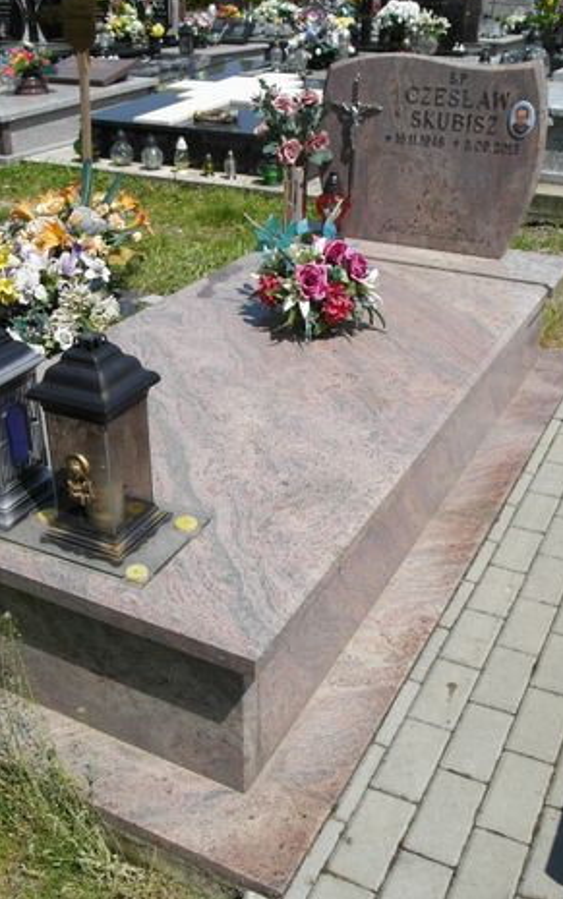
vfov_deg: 55.3
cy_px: 450
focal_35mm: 35
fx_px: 858
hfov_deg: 36.3
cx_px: 275
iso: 80
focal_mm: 5.2
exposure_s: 1/1500
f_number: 3.4
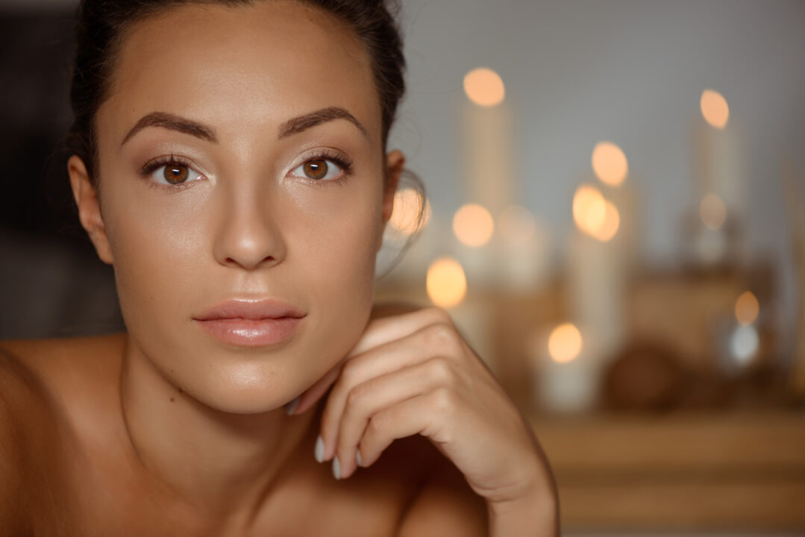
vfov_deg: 13.0
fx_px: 2348
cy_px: 268
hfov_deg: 19.5
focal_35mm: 105
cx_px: 402
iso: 100
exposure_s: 1/160
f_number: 3
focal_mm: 105
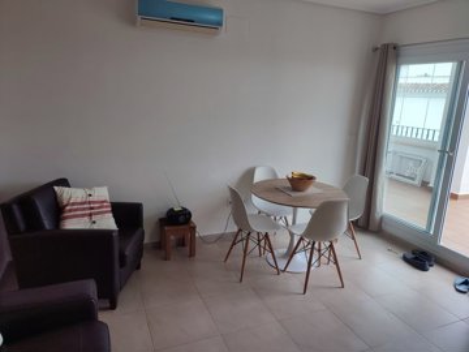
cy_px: 176
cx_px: 234
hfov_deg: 69.4
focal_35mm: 25
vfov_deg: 54.9
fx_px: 339
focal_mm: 6.04
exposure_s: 1/50
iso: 68
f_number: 1.9
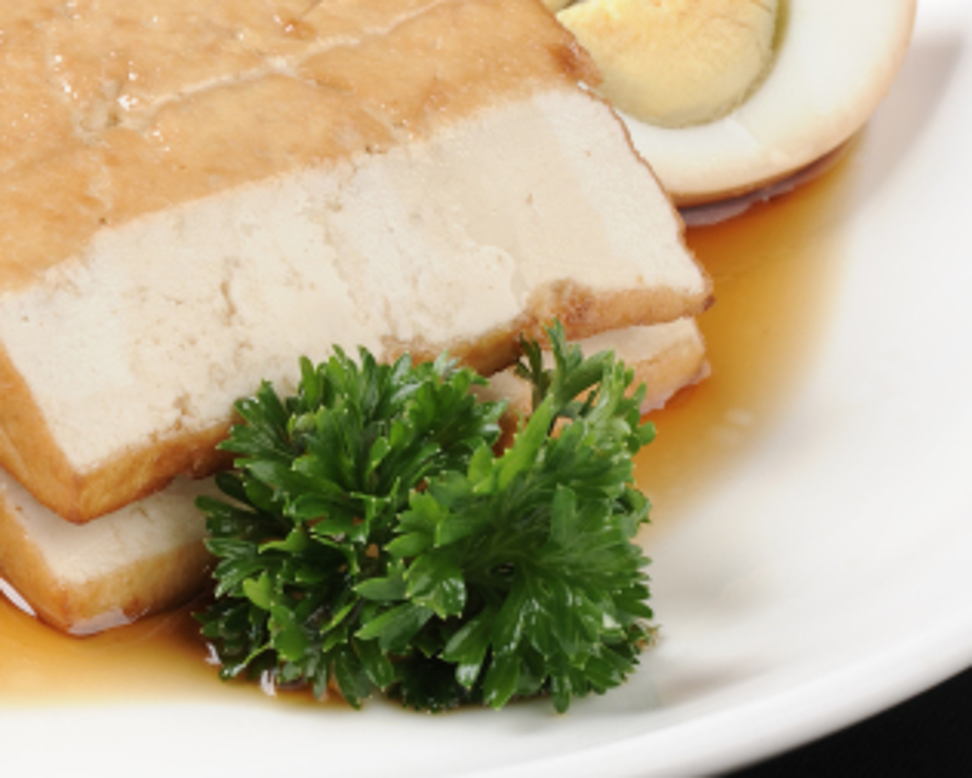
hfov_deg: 12.5
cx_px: -43
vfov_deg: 10.1
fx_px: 4374
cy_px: 115
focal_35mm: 152
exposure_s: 1/160
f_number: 14
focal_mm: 50
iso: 100
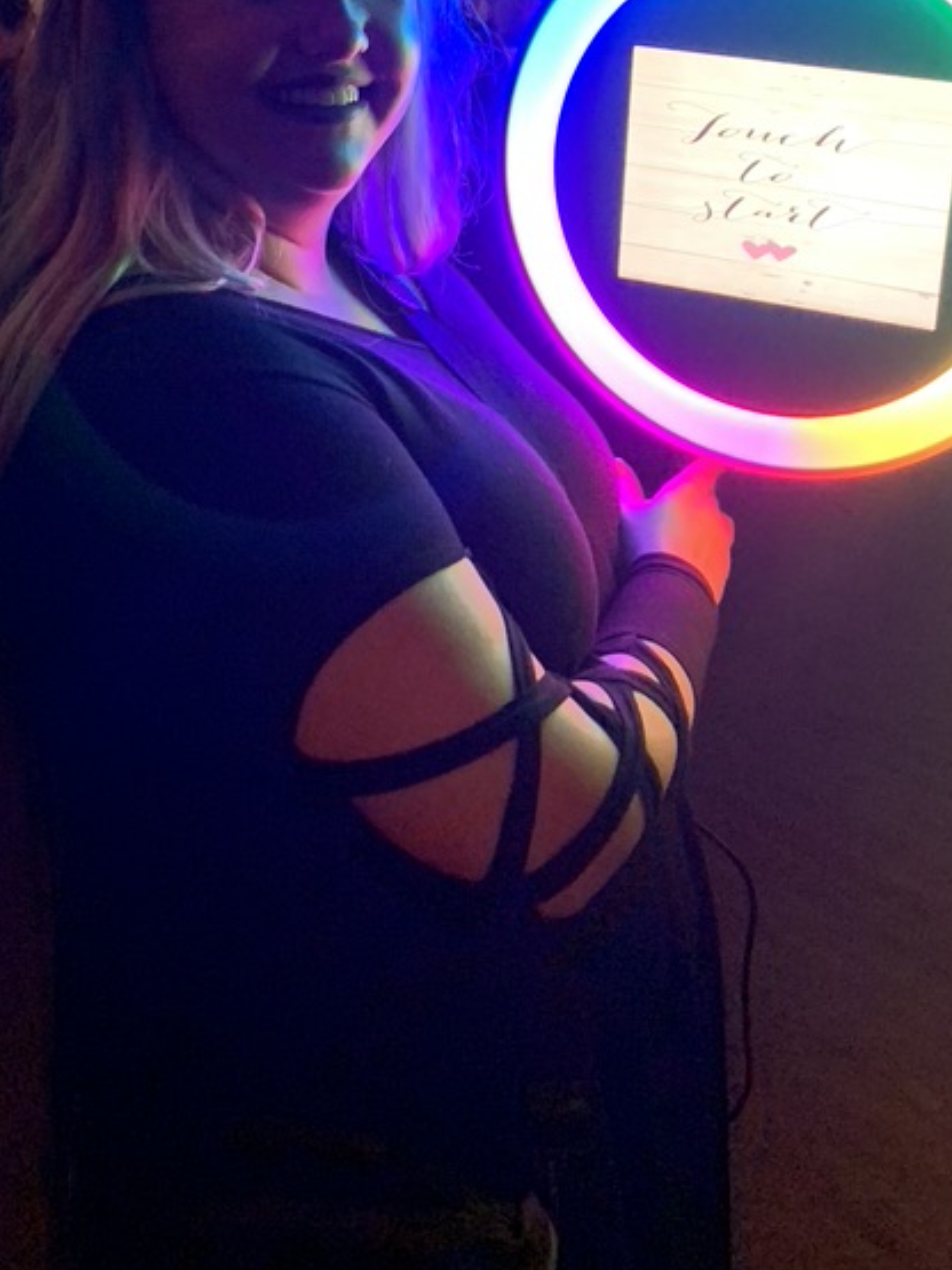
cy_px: 229
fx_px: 1761
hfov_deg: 30.2
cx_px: 533
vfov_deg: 38.0
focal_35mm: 48
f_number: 1.8
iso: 400
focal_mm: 4.25
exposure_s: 1/60
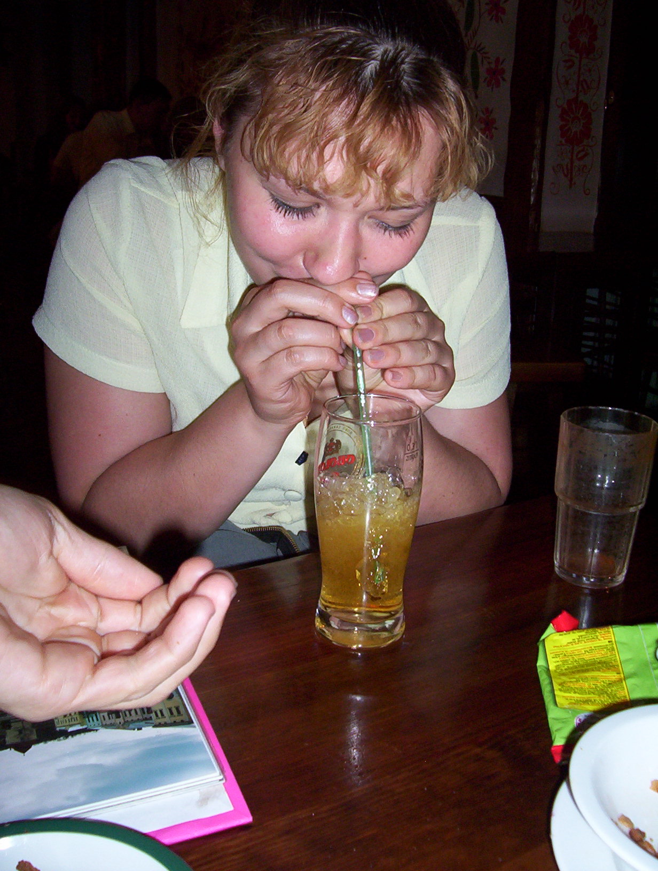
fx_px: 1085
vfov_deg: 43.8
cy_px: 436
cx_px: 329
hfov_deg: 33.7
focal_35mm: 43
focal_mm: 5.77
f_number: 2.73
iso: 140
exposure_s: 1/60
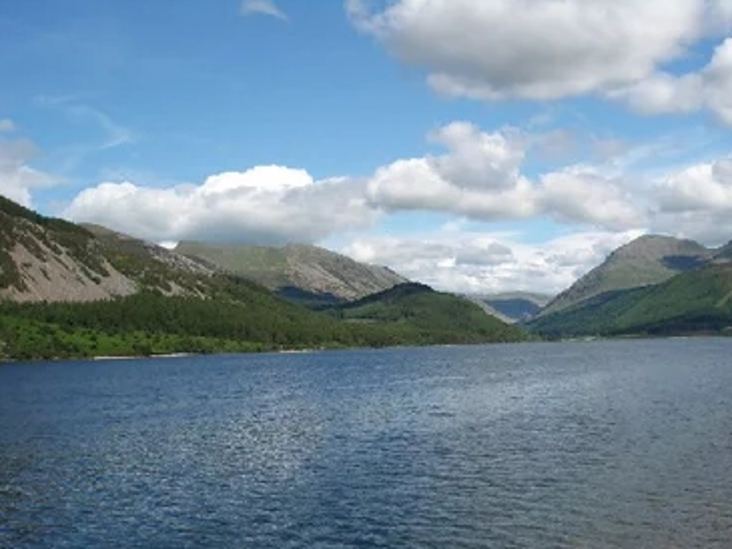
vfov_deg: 31.4
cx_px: 439
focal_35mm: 46
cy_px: 351
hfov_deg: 41.0
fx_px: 973
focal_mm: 5.8
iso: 80
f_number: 4.3
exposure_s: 1/640
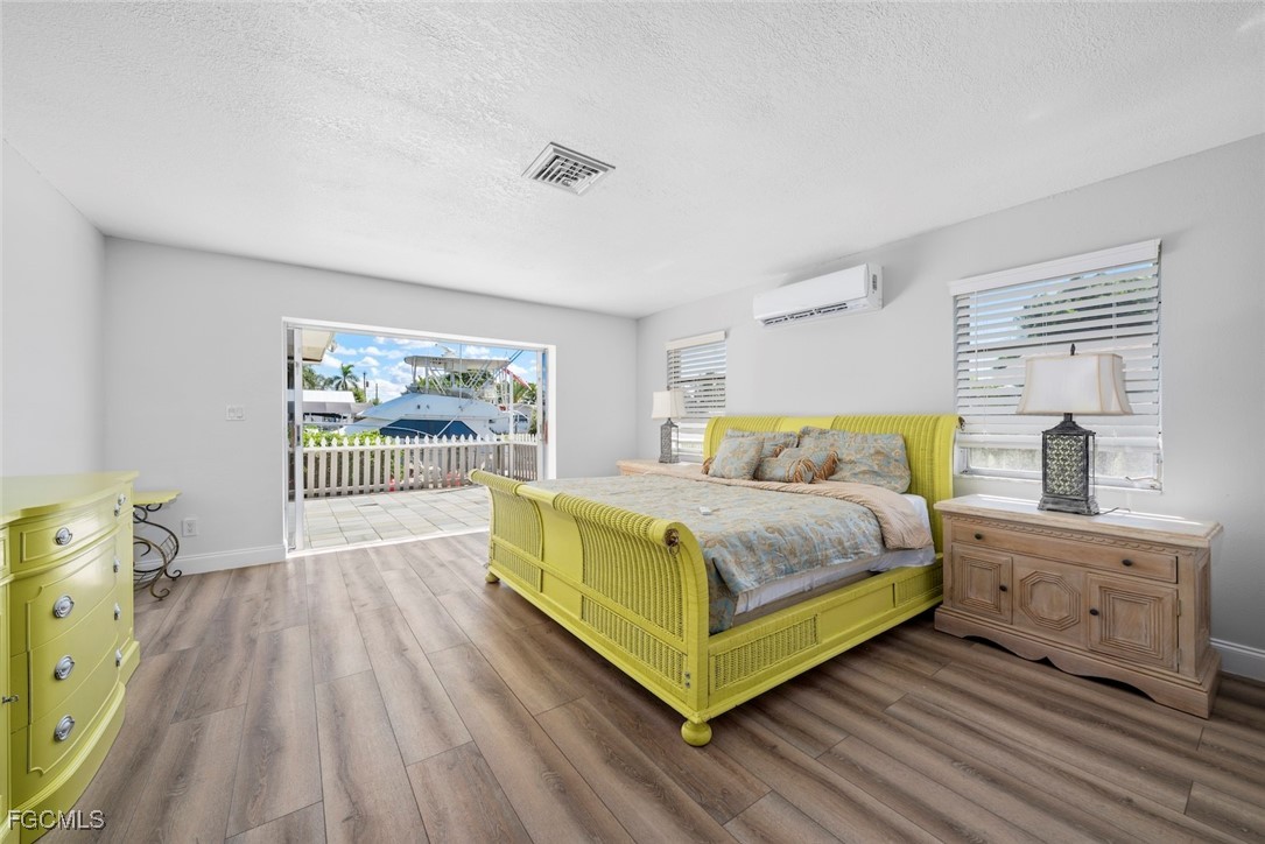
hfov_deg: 104.2
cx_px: 632
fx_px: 492
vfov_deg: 81.2
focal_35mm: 14
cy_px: 422
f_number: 11
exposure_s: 1/10
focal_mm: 14
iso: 160
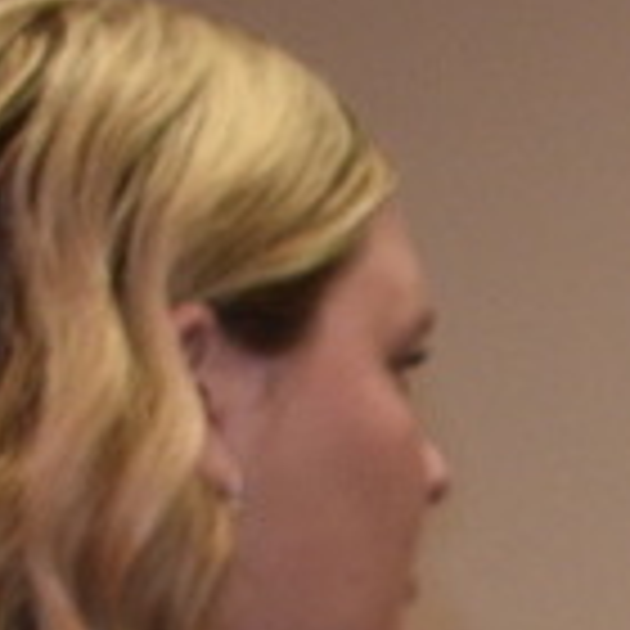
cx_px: 1490
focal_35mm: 233
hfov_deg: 7.1
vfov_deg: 7.2
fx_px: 4800
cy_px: 1379
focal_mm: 25
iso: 900
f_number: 4
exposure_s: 1/125
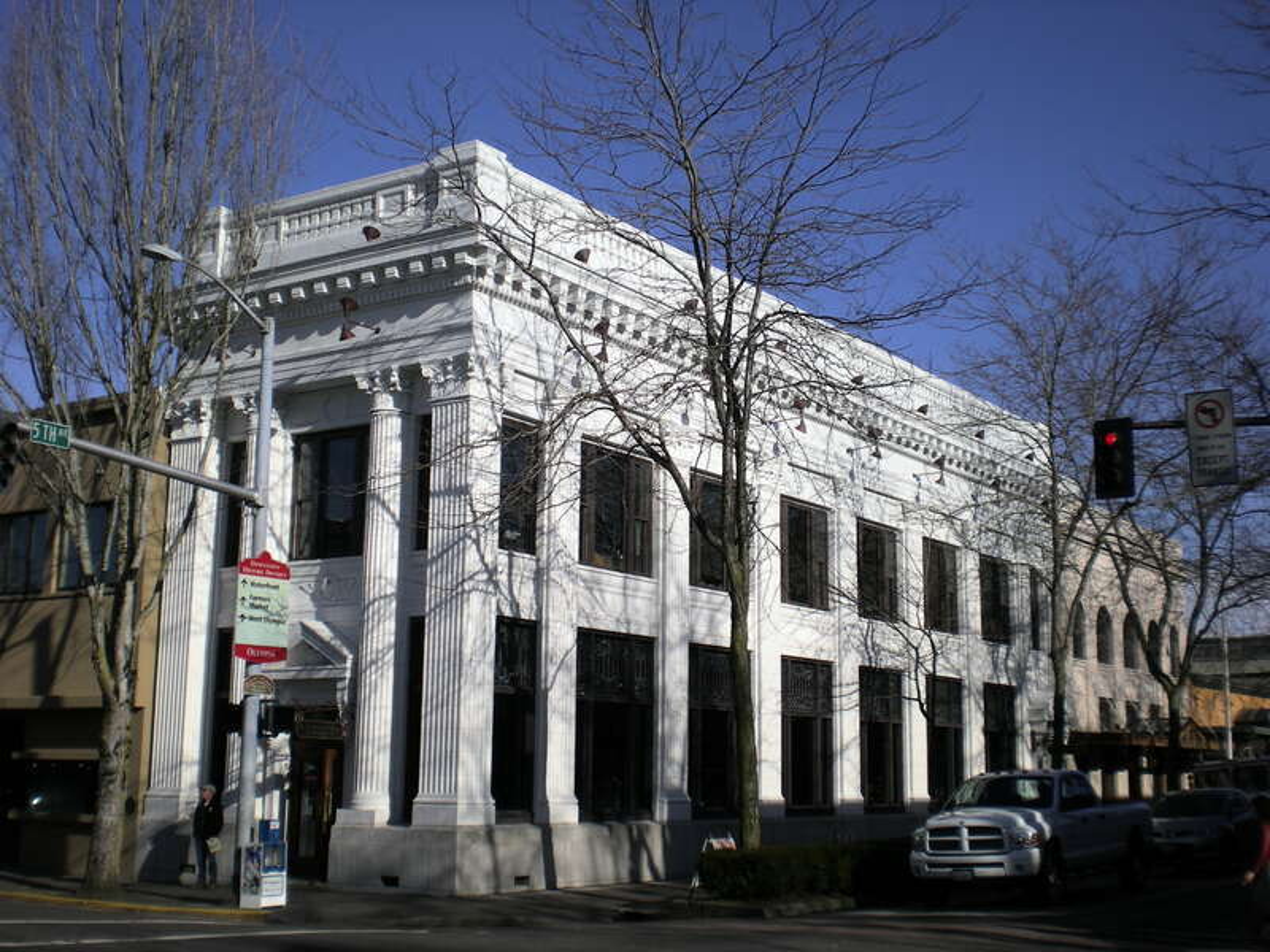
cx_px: 635
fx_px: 1614
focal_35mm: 44
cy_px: 476
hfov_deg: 42.9
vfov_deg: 32.9
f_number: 4.9
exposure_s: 1/477
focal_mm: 7.4
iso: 50
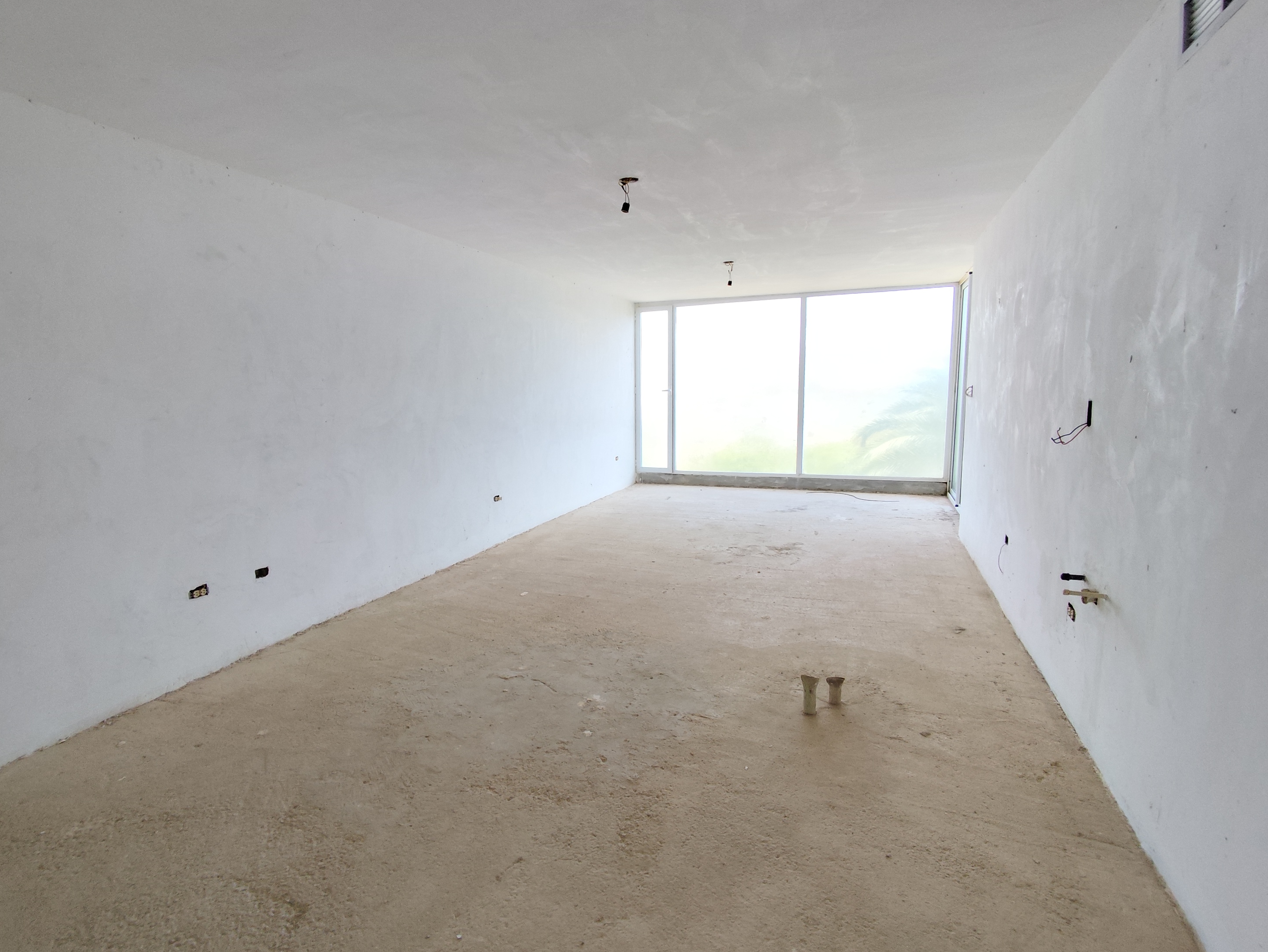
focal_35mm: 18
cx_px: 578
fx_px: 660
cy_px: 481
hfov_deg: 87.5
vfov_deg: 71.6
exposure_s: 1/214
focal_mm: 1.65
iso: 50
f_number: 2.2
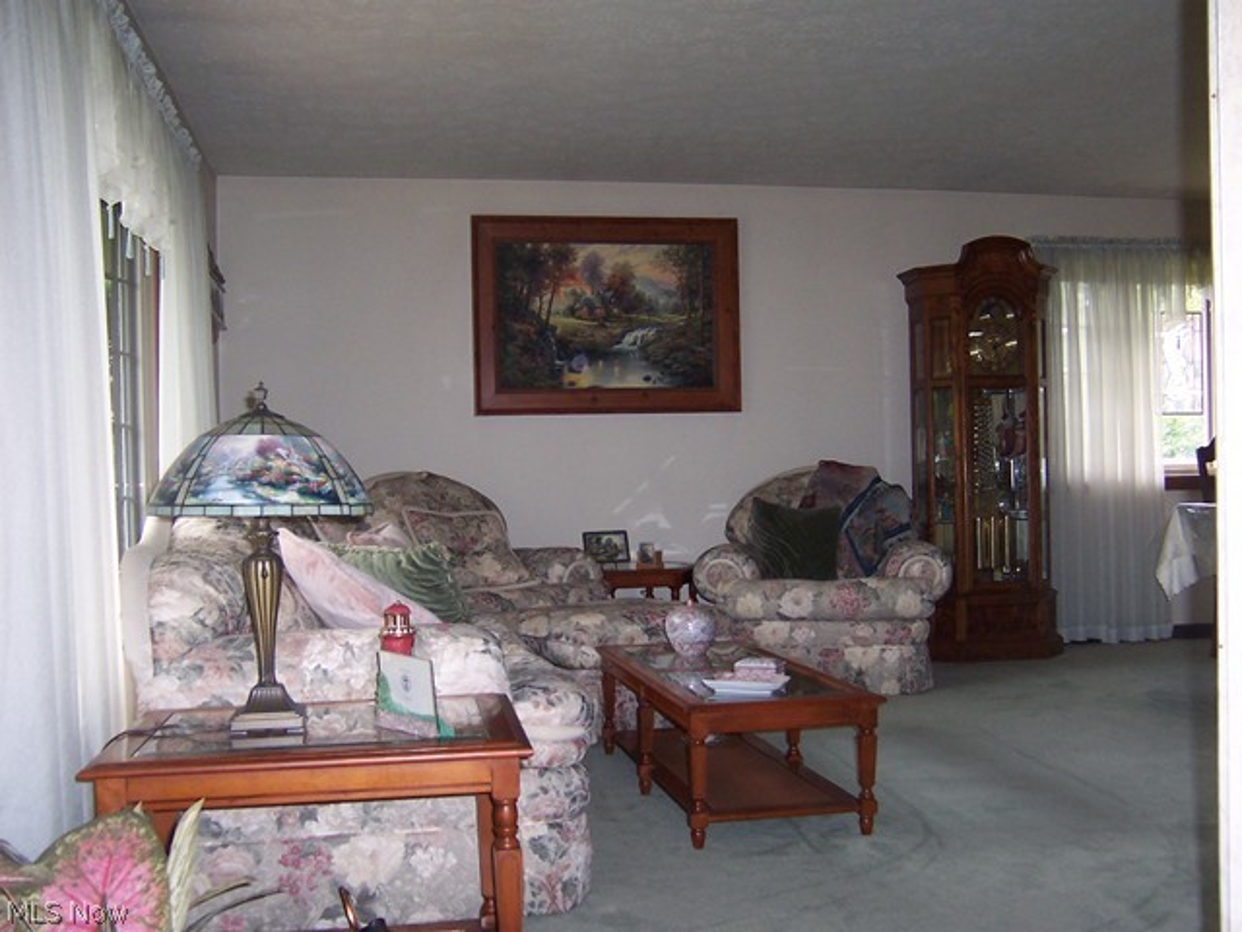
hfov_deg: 51.4
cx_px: 621
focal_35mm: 36
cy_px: 466
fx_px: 1292
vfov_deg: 39.7
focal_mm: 5.6
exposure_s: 1/60
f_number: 2.8
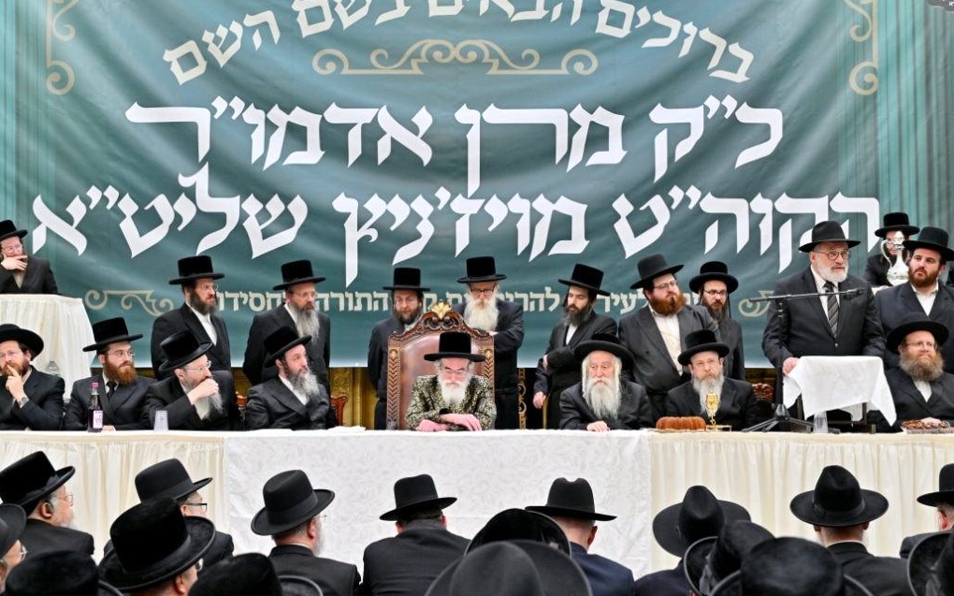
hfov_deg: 46.2
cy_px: 310
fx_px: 1118
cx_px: 476
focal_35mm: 43
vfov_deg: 29.8
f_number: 4
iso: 640
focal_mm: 42
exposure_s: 1/250
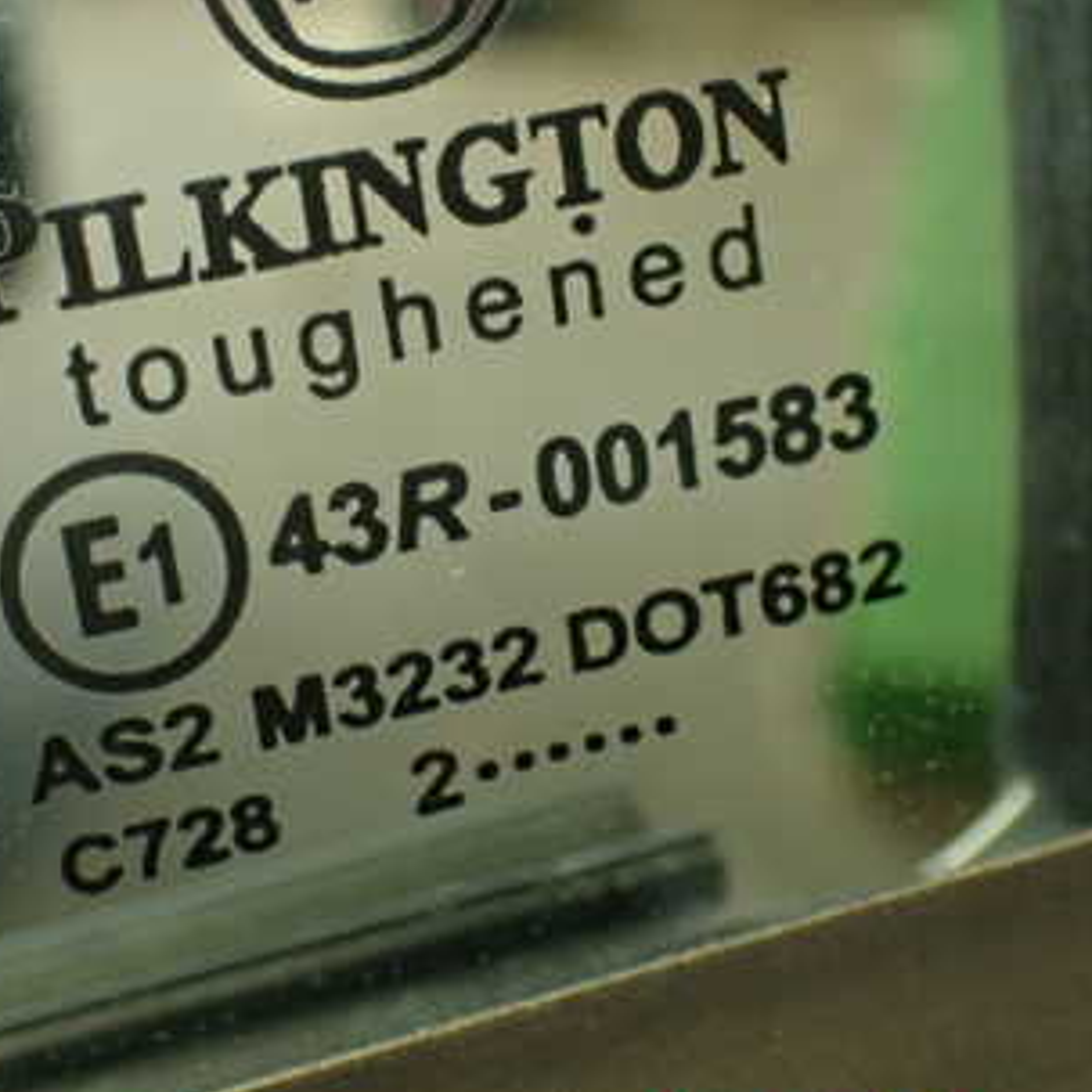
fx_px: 2248
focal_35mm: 63
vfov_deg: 27.1
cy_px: 371
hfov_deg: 27.2
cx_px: 393
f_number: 2.5
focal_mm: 6.37
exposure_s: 1/40
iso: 320
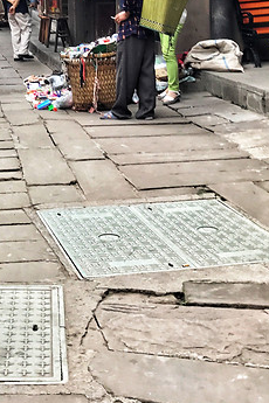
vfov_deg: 26.5
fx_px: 807
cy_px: -4
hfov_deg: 18.7
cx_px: 39
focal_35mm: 72
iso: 20
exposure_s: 1/118
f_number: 1.8
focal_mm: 3.99
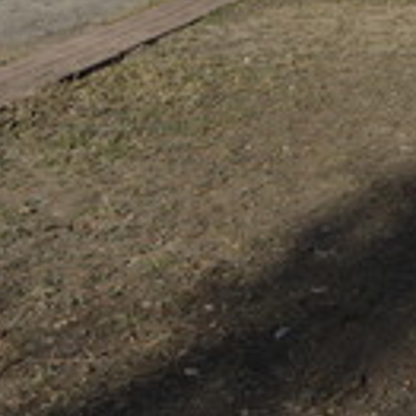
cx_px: 768
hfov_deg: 17.4
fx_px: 1074
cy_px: -176
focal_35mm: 79
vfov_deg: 19.6
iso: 140
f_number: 11
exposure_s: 1/250
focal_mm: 19
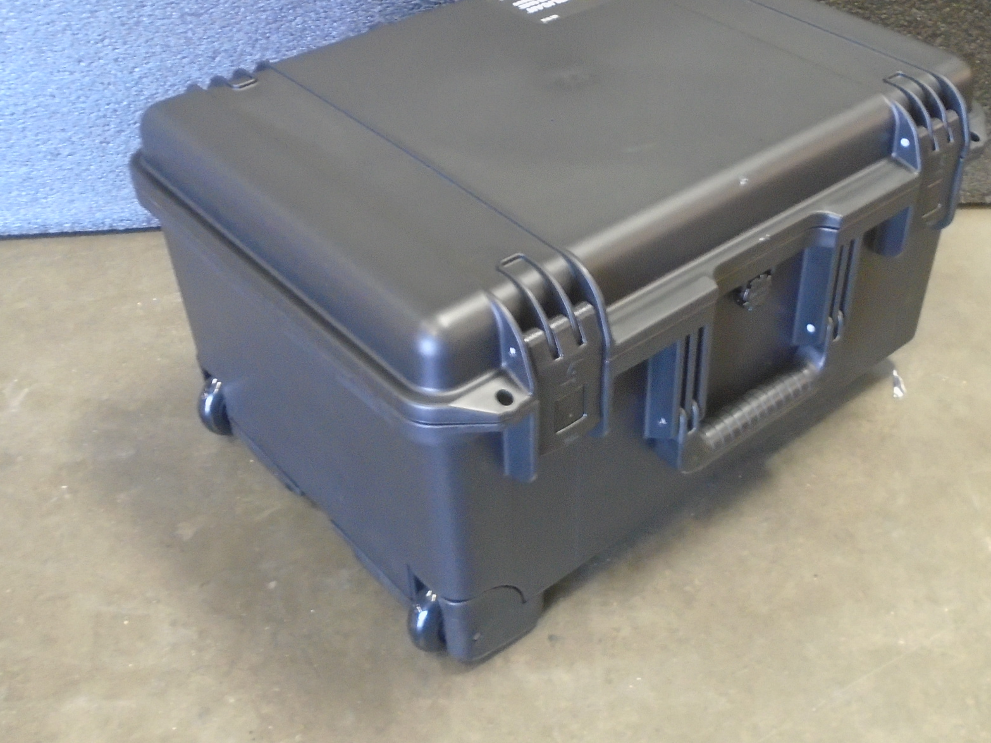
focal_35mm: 43
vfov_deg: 33.4
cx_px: 582
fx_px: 1231
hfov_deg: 43.7
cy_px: 285
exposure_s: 1/8
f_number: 3.2
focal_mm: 4.6
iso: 400
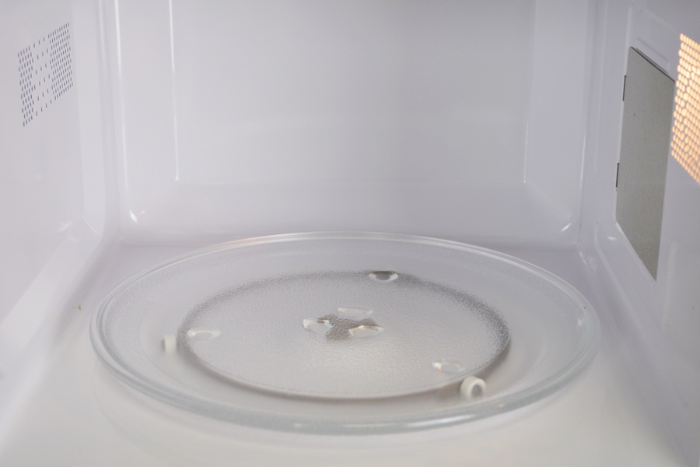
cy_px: 234
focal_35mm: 63
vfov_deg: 21.6
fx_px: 1225
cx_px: 350
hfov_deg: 31.9
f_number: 5.3
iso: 400
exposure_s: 1/100
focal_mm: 42
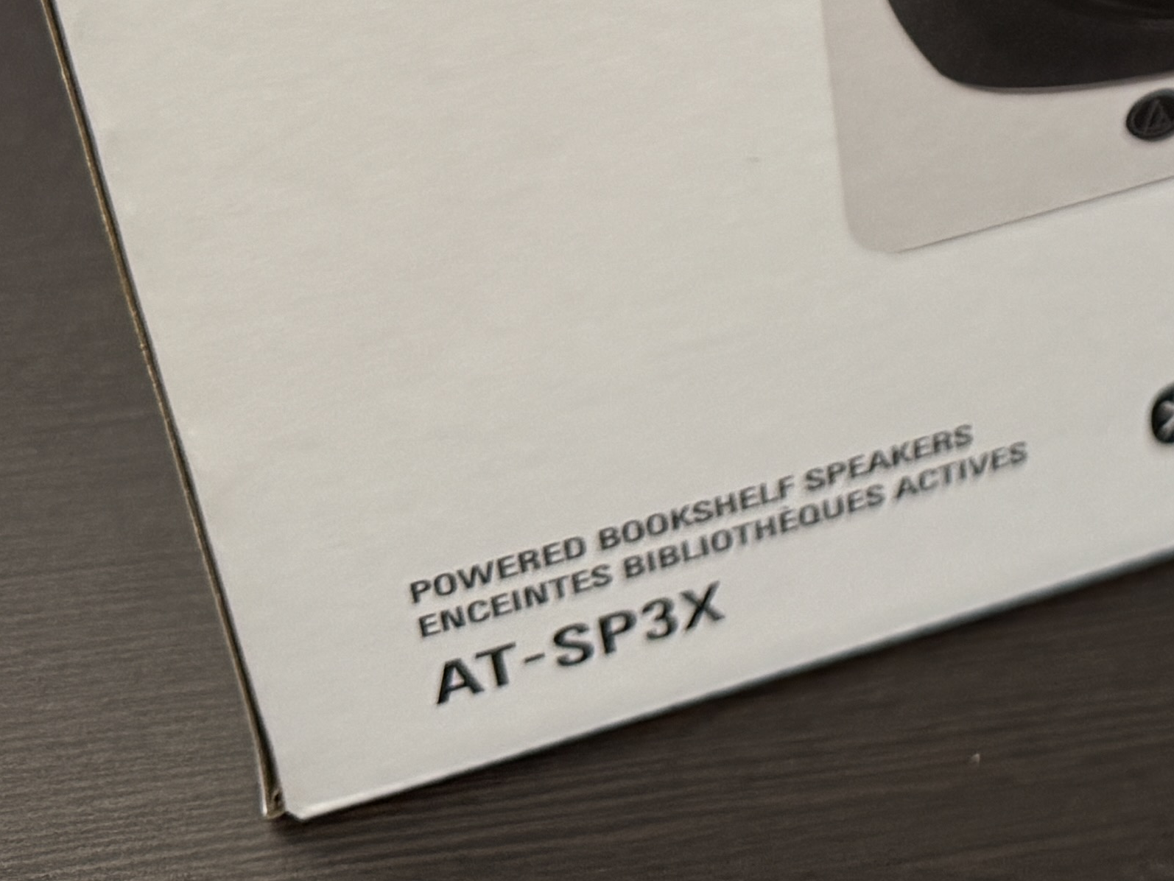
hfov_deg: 20.5
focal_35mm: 86
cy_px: -687
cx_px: 1584
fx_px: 2917
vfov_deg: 15.0
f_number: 1.78
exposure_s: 1/96
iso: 200
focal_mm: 6.76
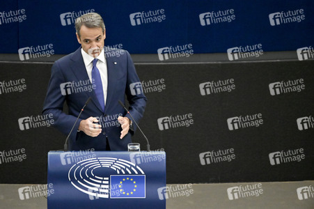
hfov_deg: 3.4
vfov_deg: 2.3
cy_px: 104
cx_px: 157
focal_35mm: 600
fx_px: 5229
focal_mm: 600
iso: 10000
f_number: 6.3
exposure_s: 1/640
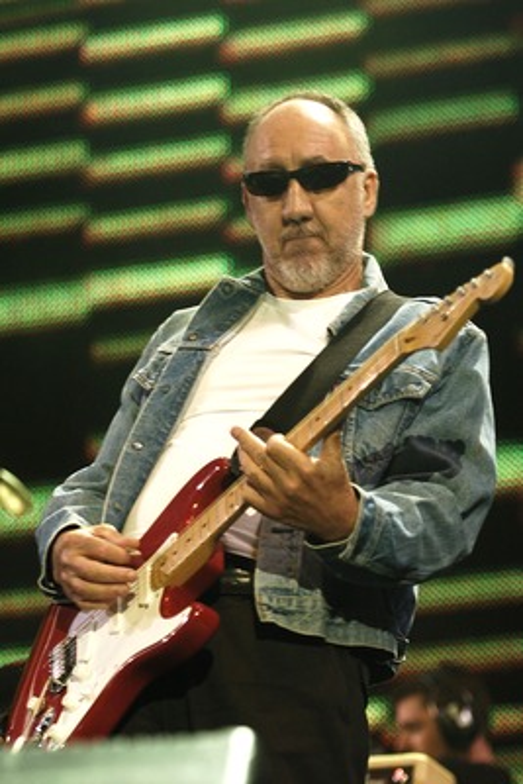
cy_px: 392
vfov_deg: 11.8
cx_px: 262
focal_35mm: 174
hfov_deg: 7.9
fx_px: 3788
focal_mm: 116
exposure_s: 1/160
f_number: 2.8
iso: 400
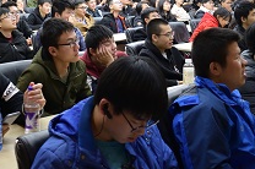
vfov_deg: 20.2
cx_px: 74
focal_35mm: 65
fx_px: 460
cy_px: 1
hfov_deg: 30.6
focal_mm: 18
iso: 800
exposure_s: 1/60
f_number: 4
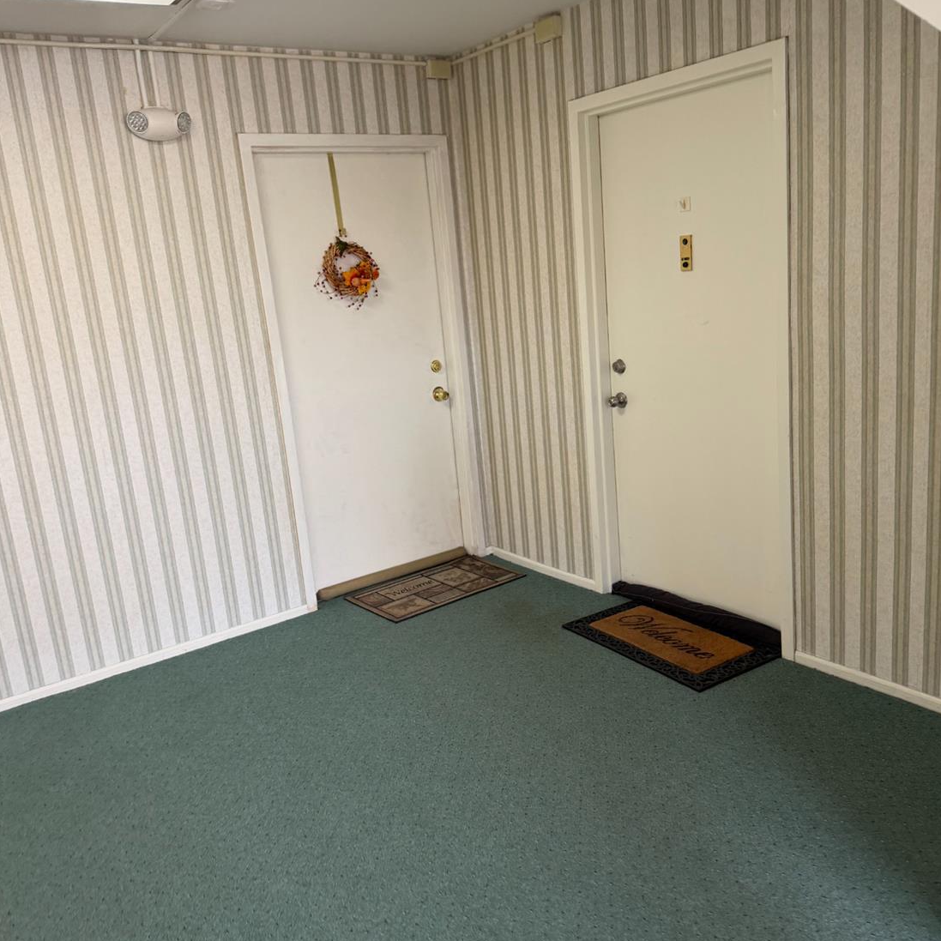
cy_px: 476
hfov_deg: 55.6
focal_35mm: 29
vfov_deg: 55.6
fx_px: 892
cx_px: 479
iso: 200
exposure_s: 1/97
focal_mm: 6.76
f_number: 1.78
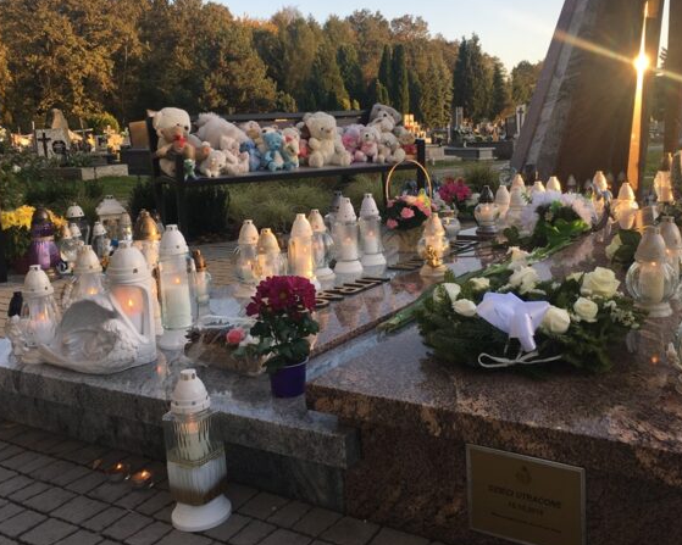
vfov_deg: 39.0
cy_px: 218
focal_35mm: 38
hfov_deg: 47.8
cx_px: 384
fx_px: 767
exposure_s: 1/265
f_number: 2.2
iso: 25
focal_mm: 4.15
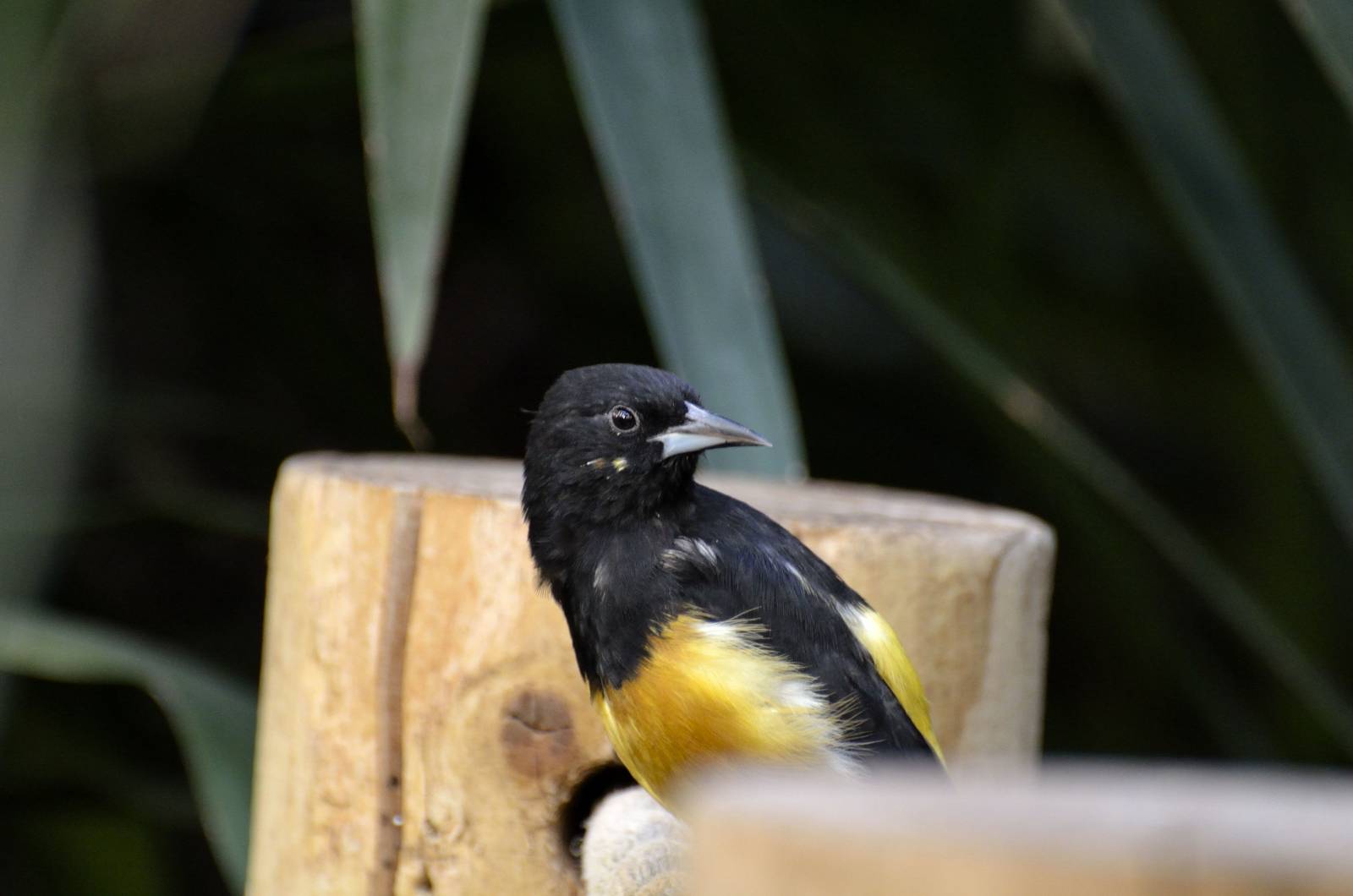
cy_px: 448
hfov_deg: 4.6
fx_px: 16879
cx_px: 676
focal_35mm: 450
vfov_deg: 3.0
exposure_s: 1/125
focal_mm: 300
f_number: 5.6
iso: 1800
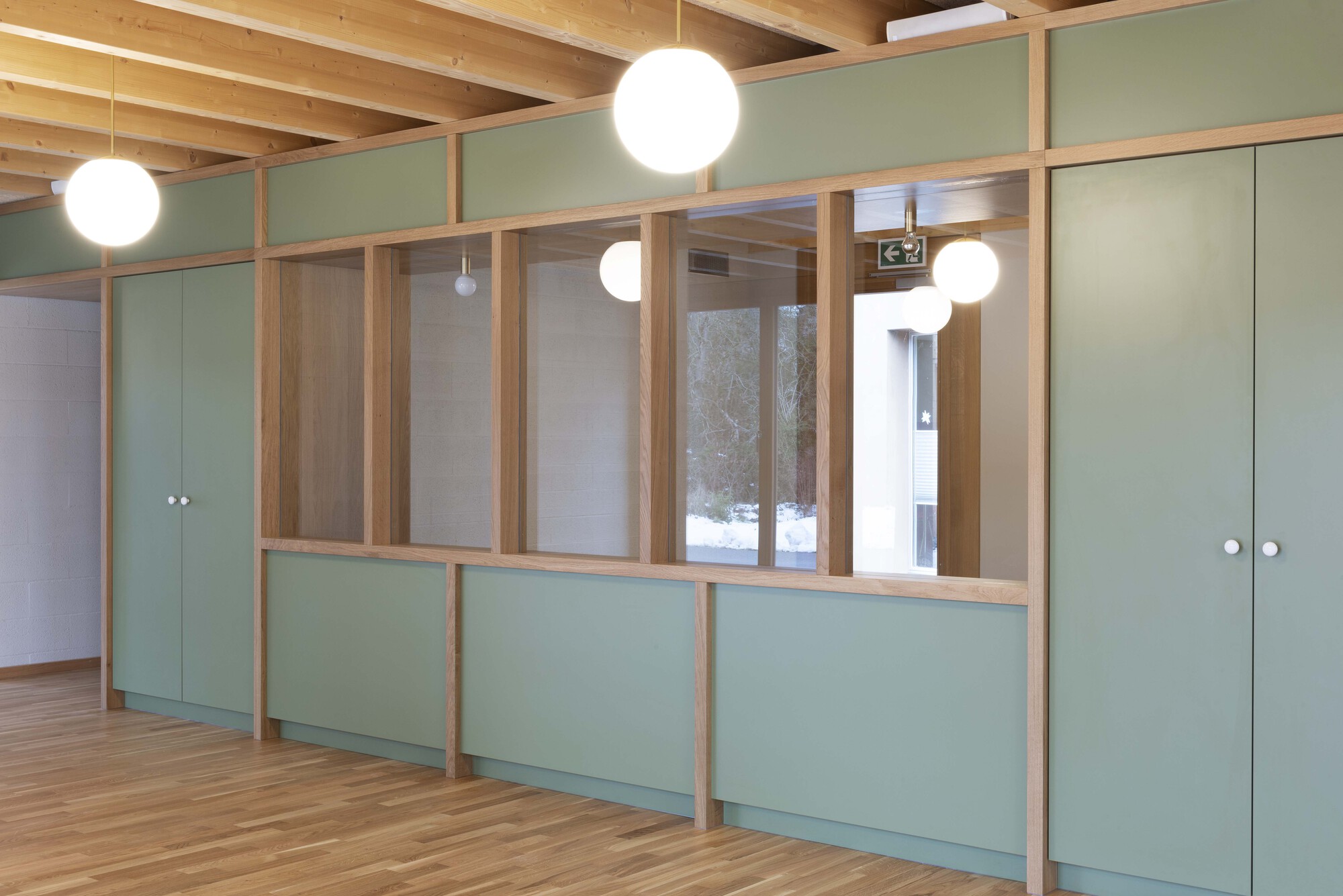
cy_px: 448
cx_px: 672
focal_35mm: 42
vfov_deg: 31.9
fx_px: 1567
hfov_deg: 46.4
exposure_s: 2.5
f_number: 20
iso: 100
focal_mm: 42
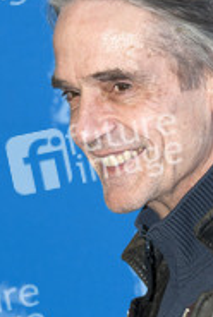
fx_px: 3245
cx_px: 145
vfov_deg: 5.6
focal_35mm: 367
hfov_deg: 3.8
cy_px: 240
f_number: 5
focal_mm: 170
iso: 1000
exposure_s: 1/250
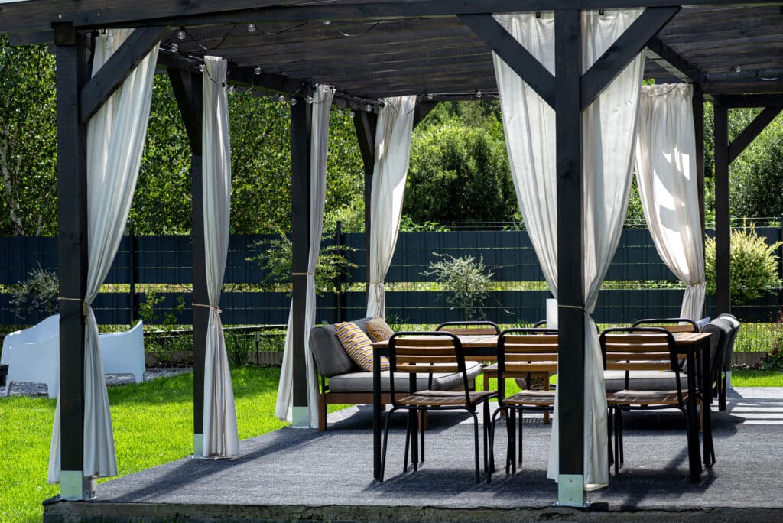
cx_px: 392
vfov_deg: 13.7
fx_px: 2176
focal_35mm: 100
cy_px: 262
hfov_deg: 20.4
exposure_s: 1/200
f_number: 8
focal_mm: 100
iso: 100
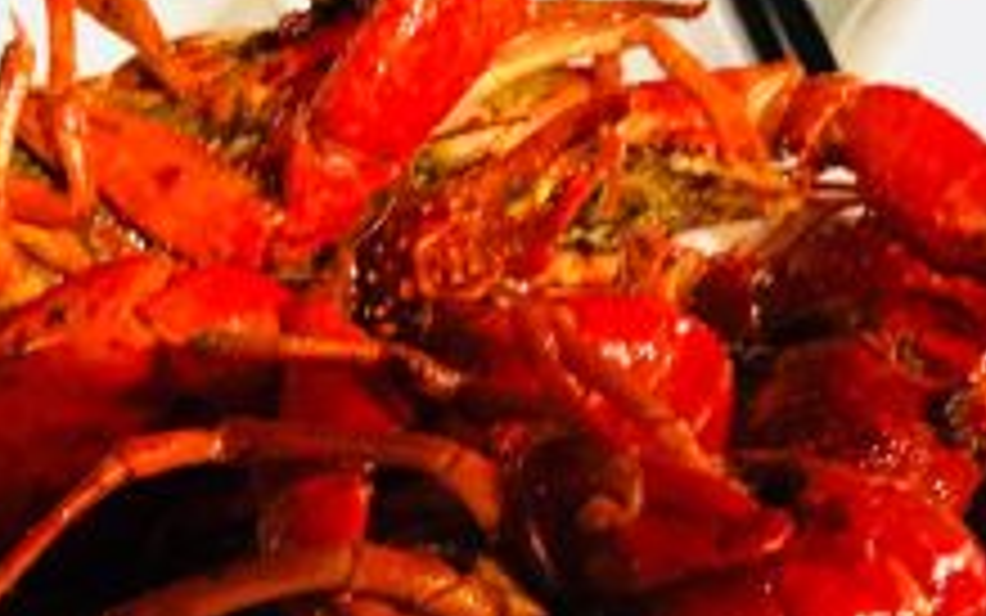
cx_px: 126
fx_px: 2553
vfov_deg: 13.5
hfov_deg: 21.4
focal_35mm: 95
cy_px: 677
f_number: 1.8
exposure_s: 1/8
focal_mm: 3.99
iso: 100
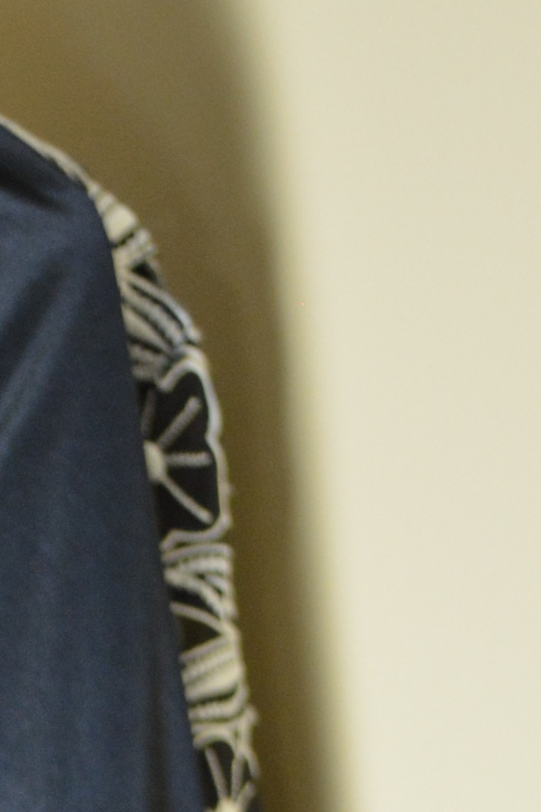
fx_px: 4260
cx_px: -716
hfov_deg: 6.9
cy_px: 1654
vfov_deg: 10.0
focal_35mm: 189
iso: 800
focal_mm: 24
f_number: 4
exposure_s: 1/30
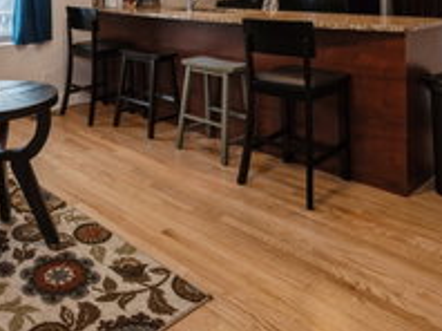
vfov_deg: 36.1
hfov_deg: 50.1
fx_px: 446
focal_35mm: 35
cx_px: 100
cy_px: -9
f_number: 11
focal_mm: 15
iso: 250
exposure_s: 1/6
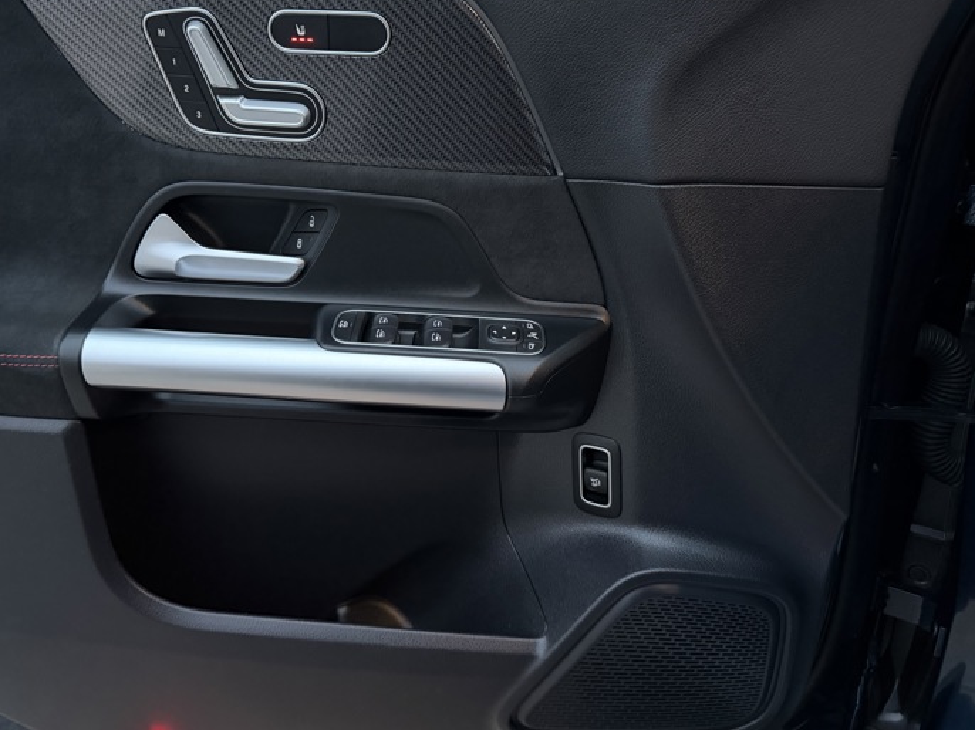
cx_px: 421
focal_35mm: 28
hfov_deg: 63.2
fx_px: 788
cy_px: 338
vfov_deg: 49.7
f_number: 1.78
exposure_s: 1/28
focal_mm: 6.76
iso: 1600
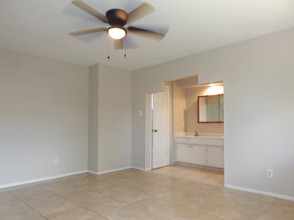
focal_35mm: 24
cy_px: 117
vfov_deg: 56.8
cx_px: 147
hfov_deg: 71.6
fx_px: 204
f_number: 3
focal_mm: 4
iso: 160
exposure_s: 1/30
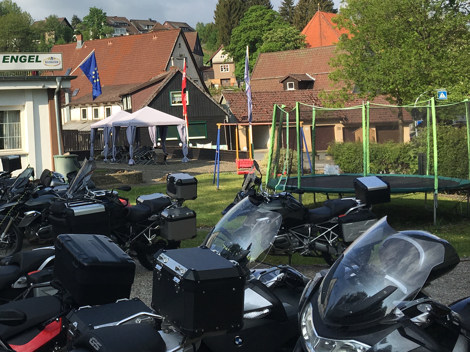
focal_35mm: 55
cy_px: 79
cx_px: 48
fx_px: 747
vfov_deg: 26.2
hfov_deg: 33.2
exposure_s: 1/1374
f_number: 2.2
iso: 25
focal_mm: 4.15
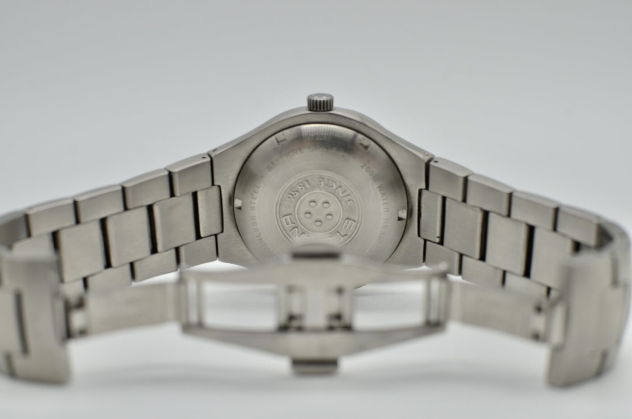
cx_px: 316
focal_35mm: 52
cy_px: 210
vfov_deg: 25.7
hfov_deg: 37.9
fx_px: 920
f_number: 6.3
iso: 200
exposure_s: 1/160
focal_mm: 35
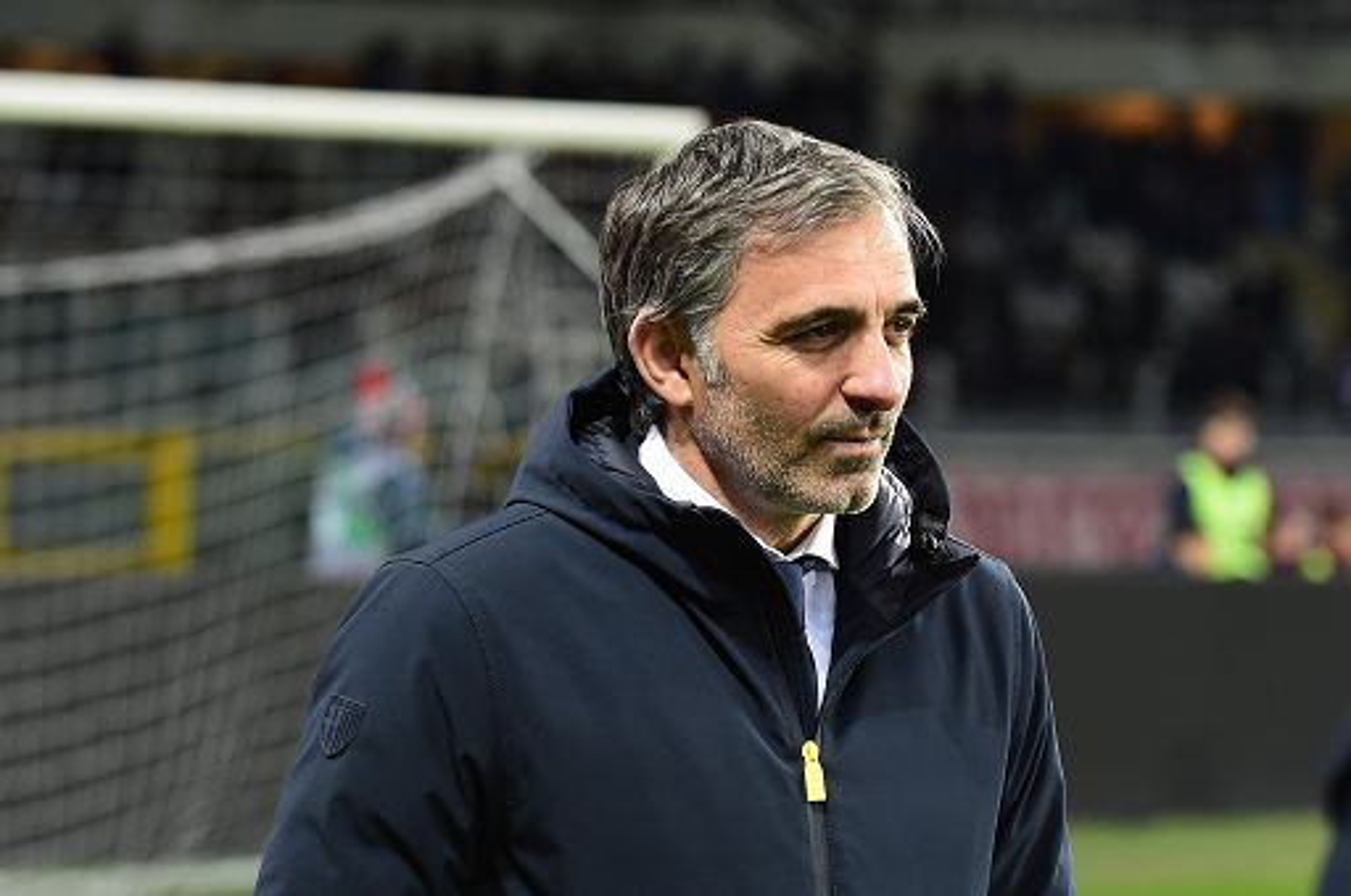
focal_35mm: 140
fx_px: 5247
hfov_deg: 14.7
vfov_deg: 9.8
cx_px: 676
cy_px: 448
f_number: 3.2
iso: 2000
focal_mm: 140
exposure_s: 1/320
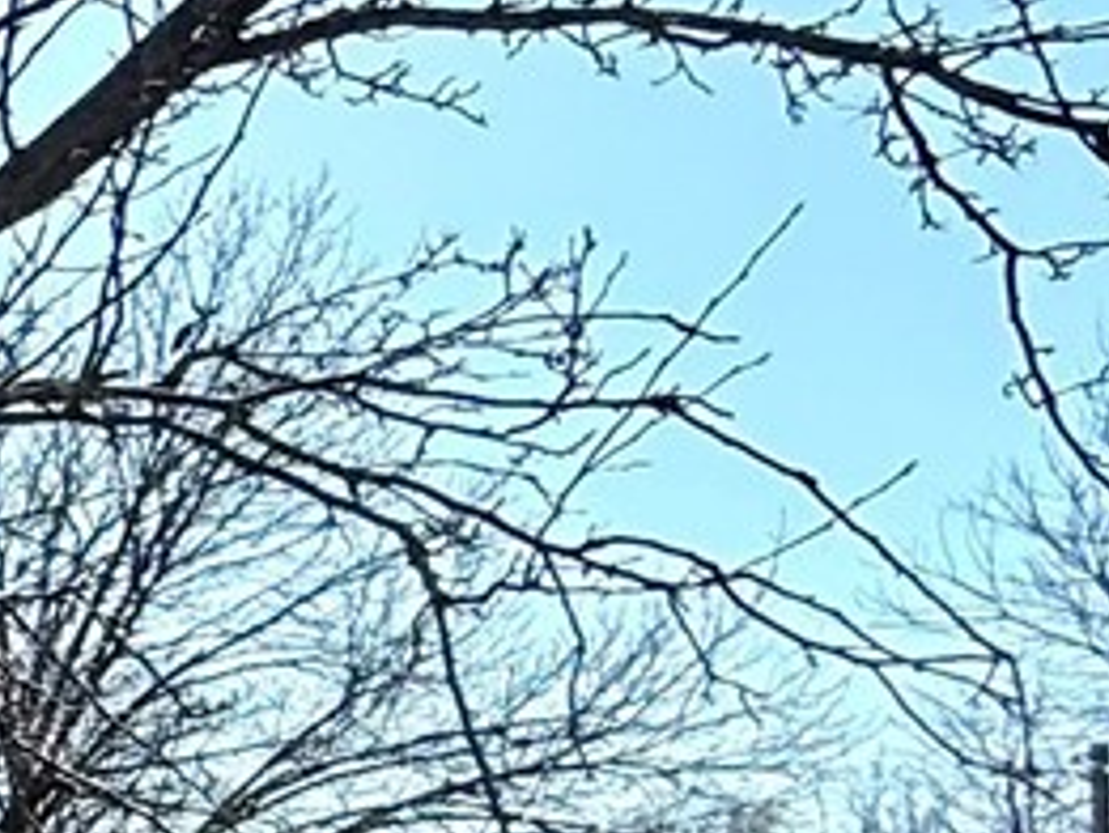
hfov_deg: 12.9
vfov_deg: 14.0
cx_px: -1772
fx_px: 3301
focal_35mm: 103
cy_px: 999
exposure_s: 1/1399
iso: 50
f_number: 2.2
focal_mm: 2.22
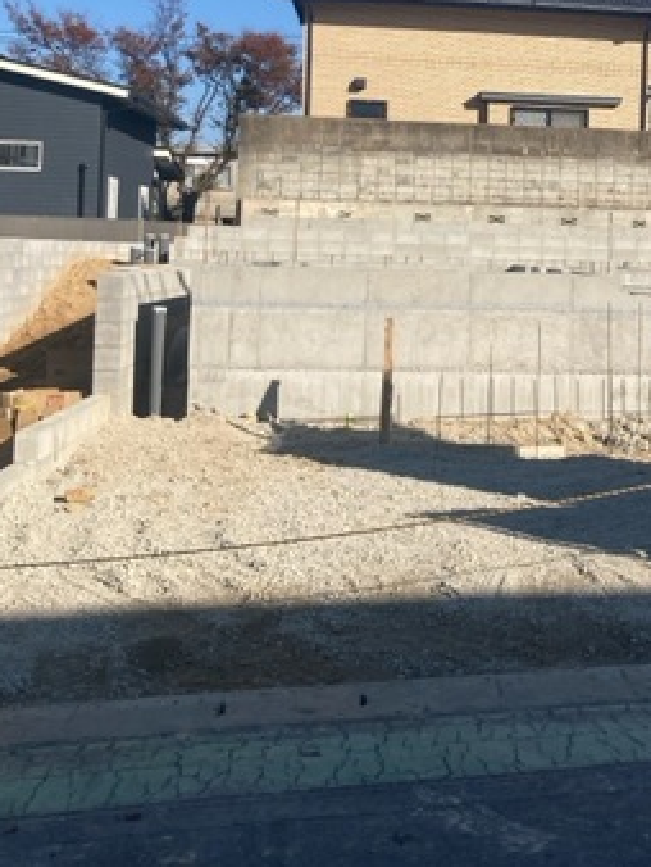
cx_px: 548
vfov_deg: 35.4
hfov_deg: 26.9
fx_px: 1327
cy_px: 218
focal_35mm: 53
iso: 20
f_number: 1.8
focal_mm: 3.99
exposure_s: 1/2315
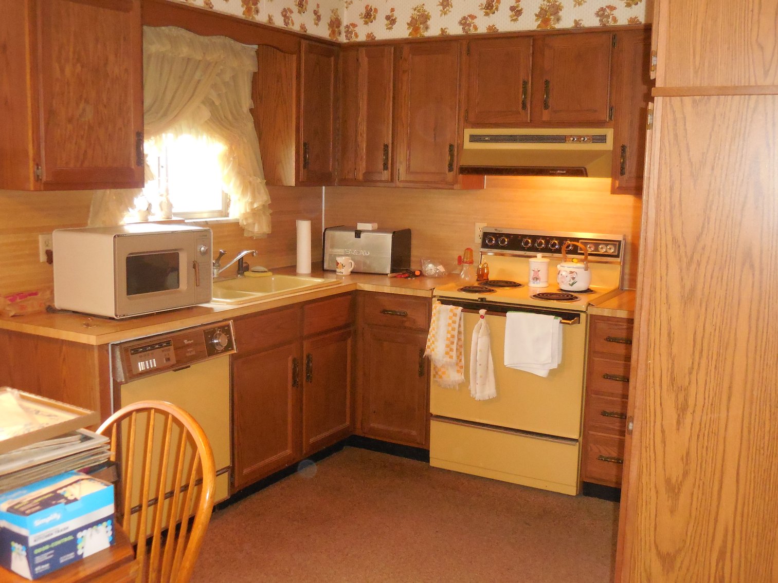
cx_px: 389
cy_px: 292
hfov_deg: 47.9
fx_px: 877
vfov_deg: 36.8
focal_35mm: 39
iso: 1100
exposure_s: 1/30
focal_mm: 7
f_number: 3.9
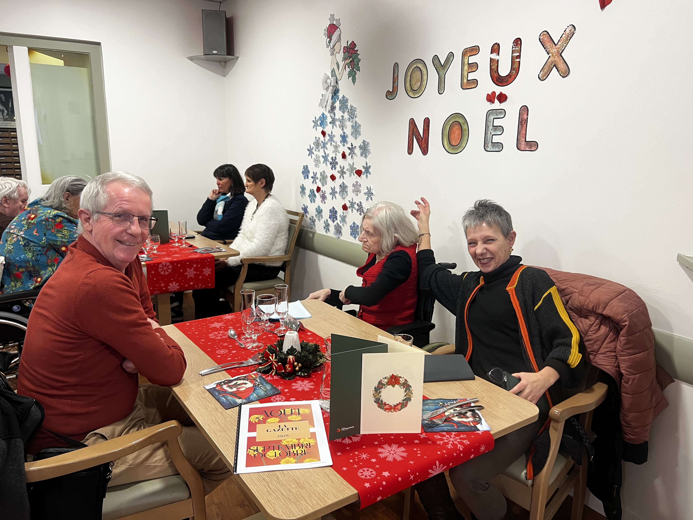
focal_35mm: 26
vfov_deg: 53.1
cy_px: 260
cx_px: 346
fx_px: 521
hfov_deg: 67.3
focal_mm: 5.7
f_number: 1.5
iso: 100
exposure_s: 1/50
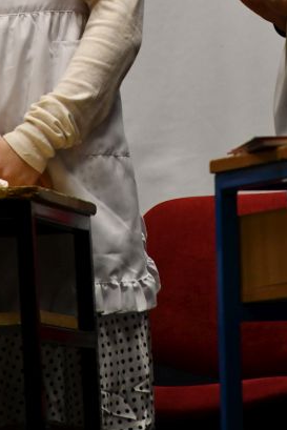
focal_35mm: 493
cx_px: 142
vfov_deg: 4.2
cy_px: -52
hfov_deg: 2.8
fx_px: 5890
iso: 3200
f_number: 5.6
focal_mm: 140
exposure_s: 1/250
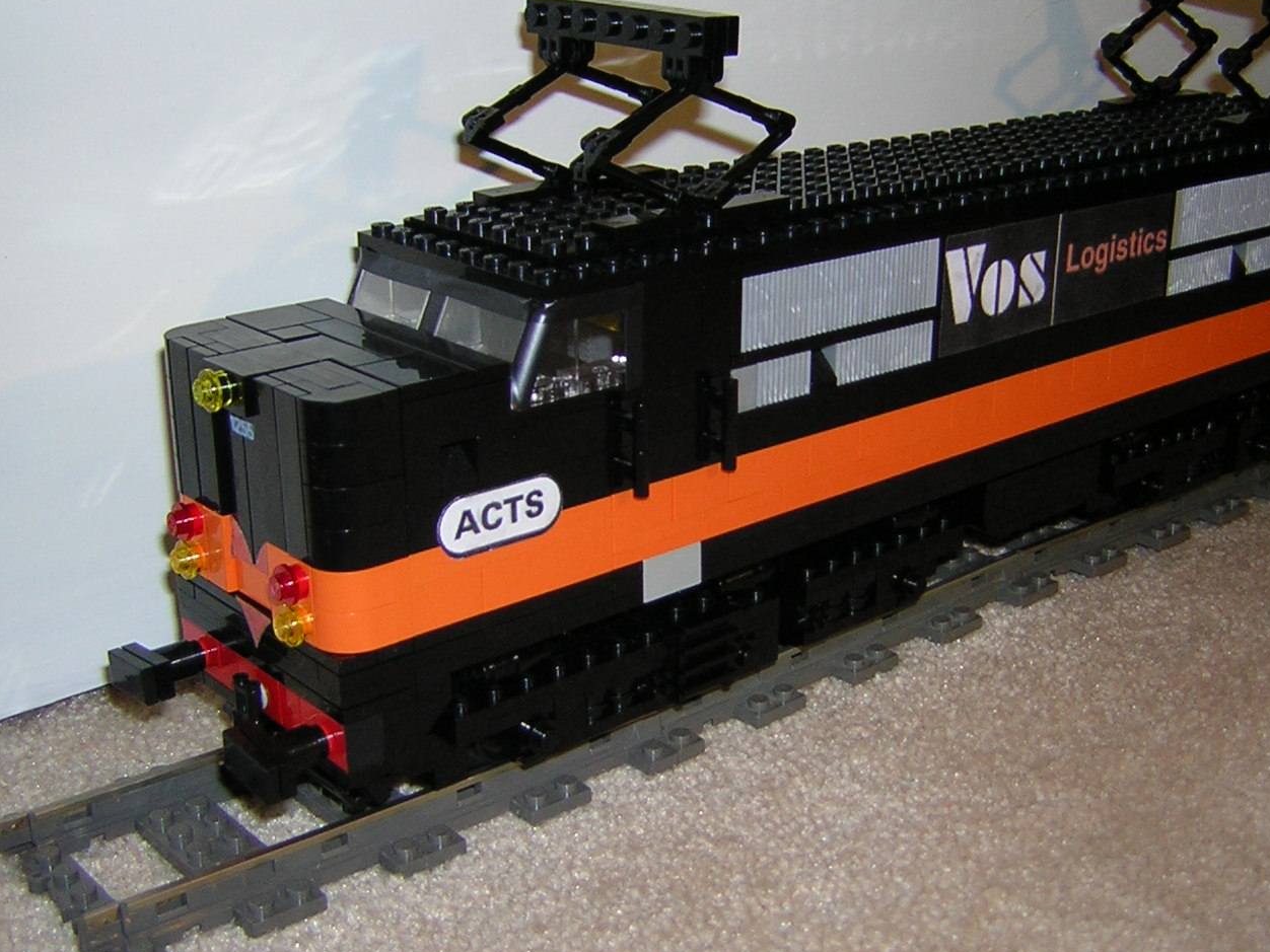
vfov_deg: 31.5
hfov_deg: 41.0
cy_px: 519
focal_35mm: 46
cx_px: 778
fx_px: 1688
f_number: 2.6
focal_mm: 4.7
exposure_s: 1/60.1
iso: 50
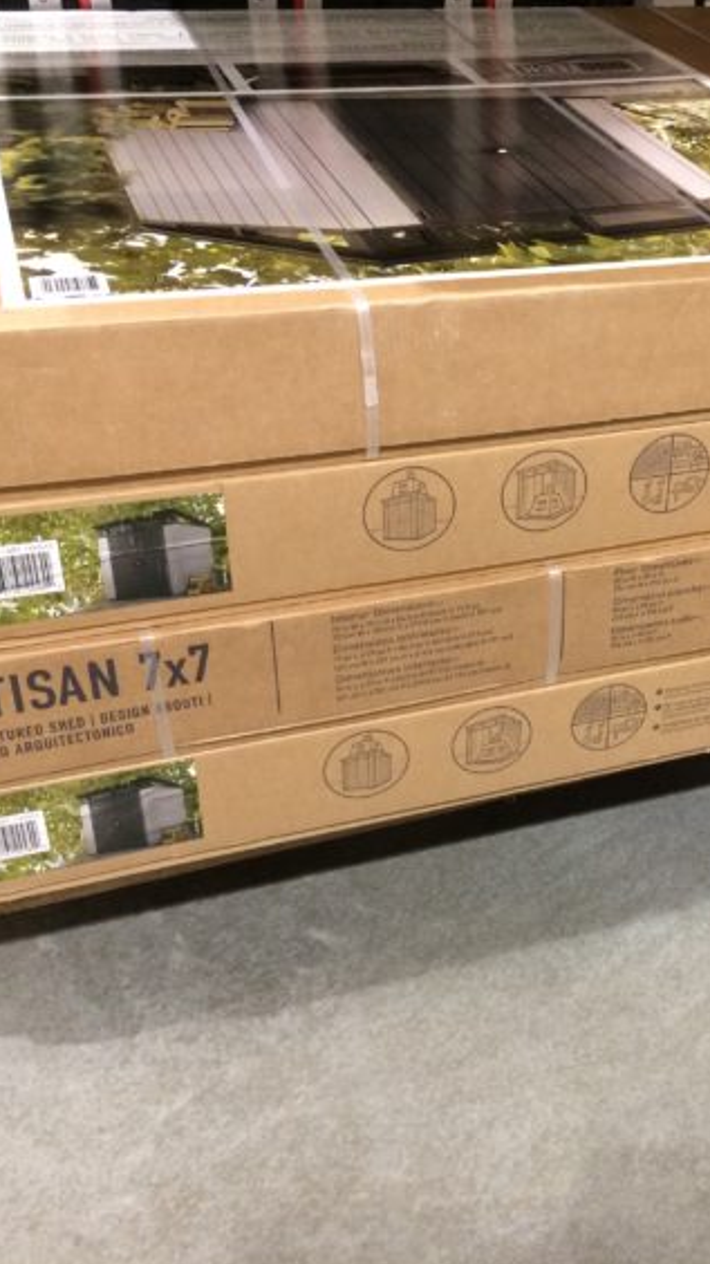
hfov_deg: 26.5
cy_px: 636
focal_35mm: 43
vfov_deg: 47.4
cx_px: 674
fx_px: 1440
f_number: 2.2
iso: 200
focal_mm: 4.15
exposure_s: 1/33
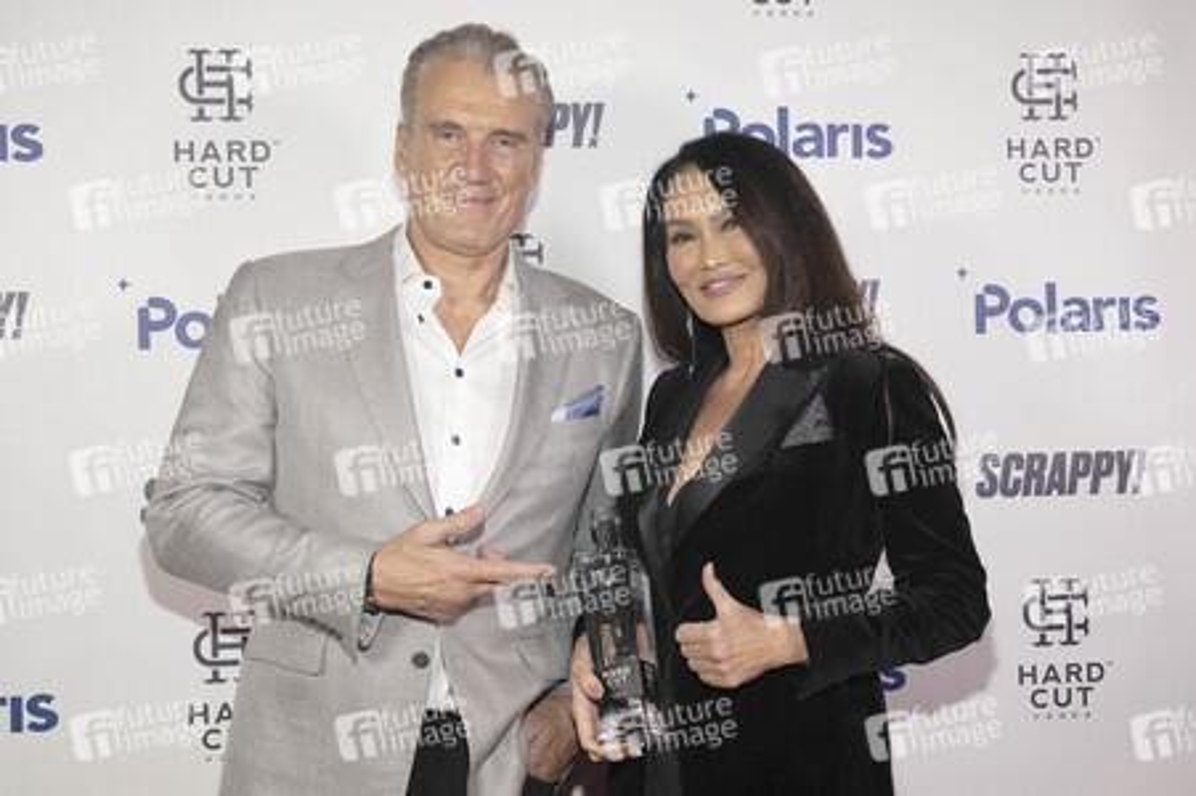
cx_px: 598
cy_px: 398
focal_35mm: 41
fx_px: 1361
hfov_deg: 47.4
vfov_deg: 32.6
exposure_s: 1/200
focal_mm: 41
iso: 800
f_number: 5
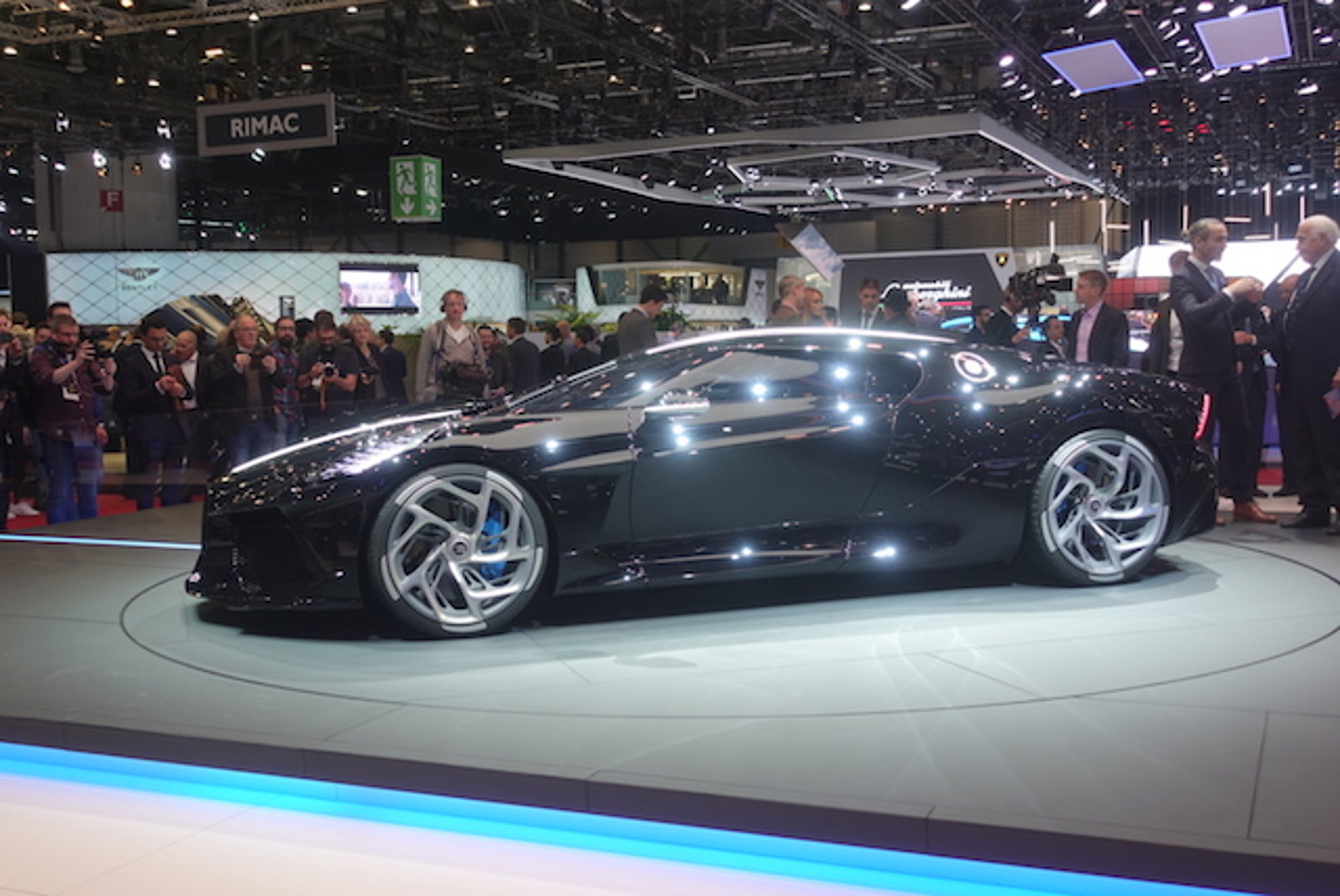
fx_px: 1453
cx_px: 670
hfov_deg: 49.5
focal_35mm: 39
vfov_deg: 34.3
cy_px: 448
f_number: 2.8
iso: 125
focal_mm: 14.3
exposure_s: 1/50
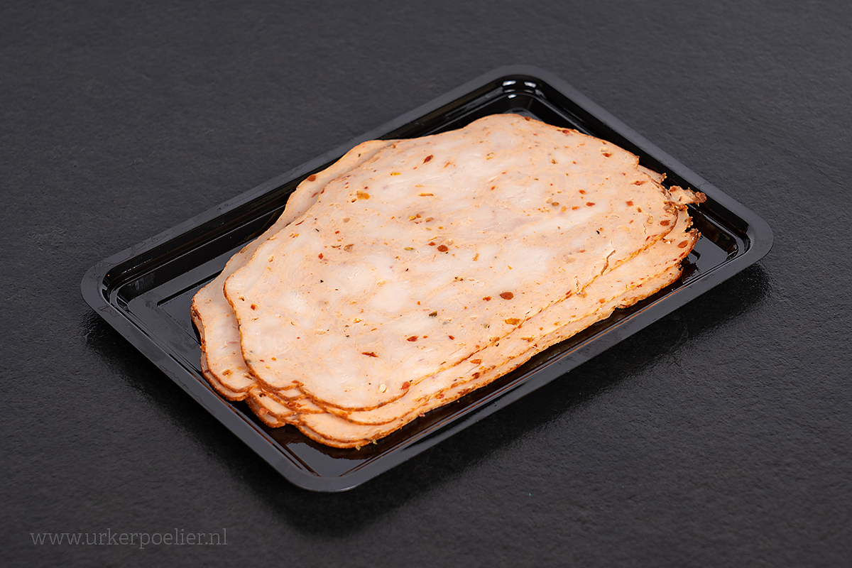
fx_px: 2485
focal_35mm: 105
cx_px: 426
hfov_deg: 19.5
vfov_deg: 13.0
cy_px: 284
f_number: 9
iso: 100
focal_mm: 105
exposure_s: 1/160
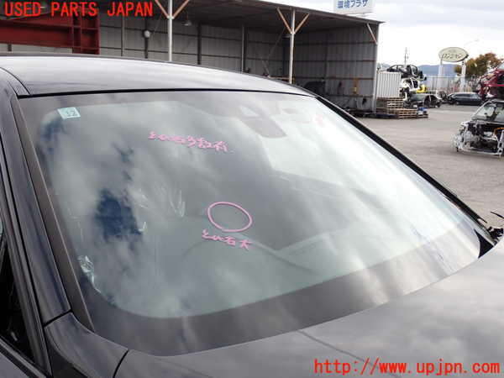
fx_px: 553
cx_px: 252
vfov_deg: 37.7
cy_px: 189
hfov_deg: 49.0
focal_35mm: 38
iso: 100
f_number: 3.5
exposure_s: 1/400
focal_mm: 6.83
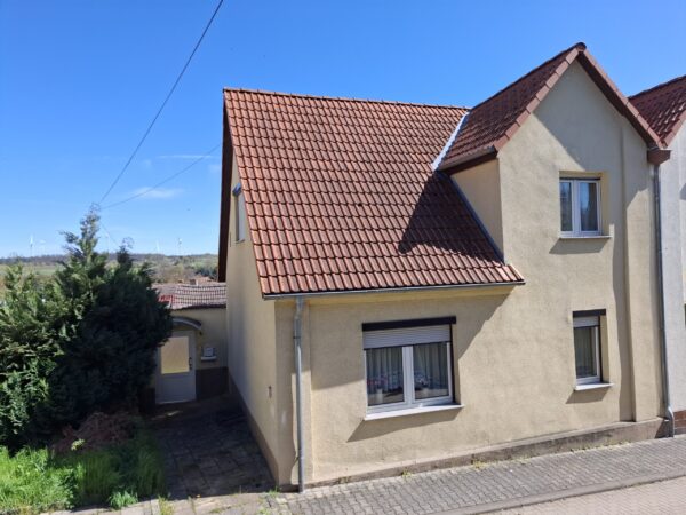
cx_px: 343
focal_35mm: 23
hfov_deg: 73.9
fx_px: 456
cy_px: 258
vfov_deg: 58.9
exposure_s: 1/896
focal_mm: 5.54
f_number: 1.8
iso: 50
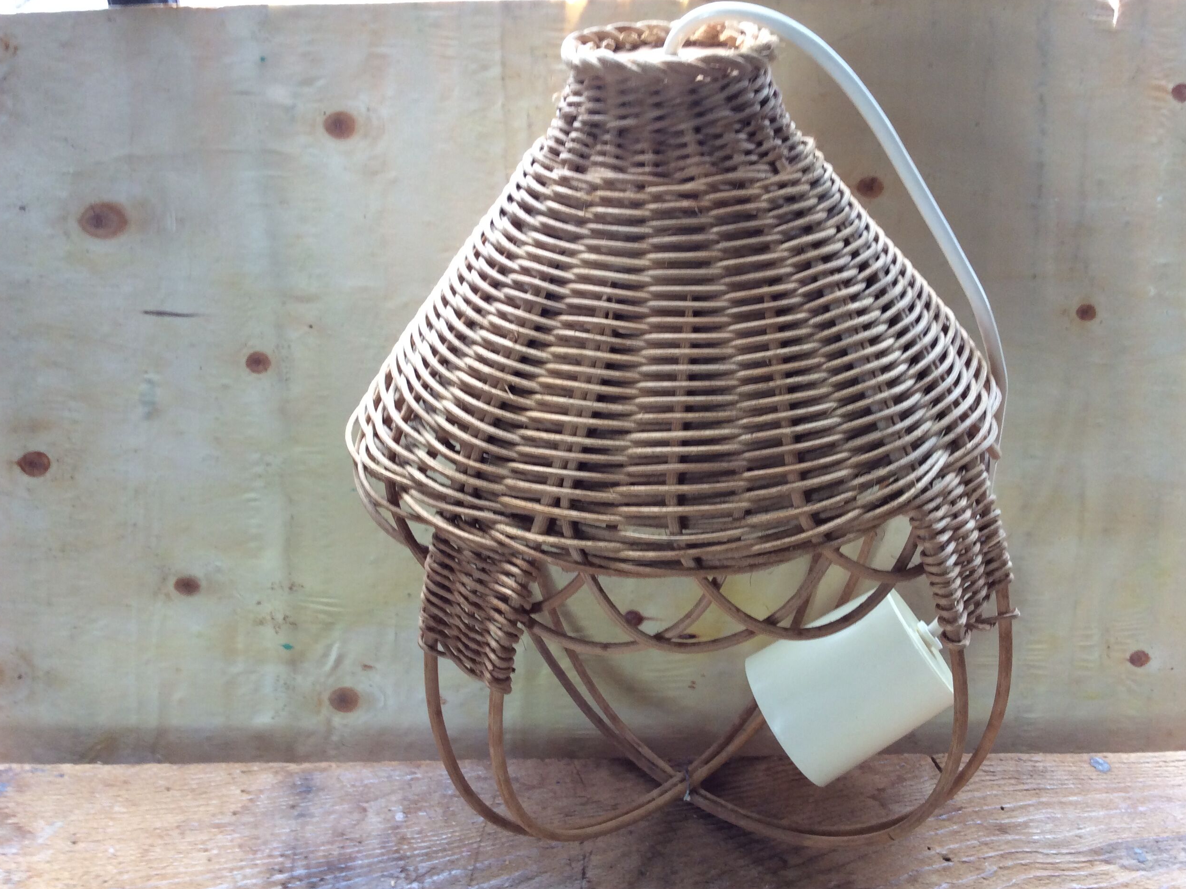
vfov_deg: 42.9
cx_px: 607
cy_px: 453
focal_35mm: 33
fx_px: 1131
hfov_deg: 55.4
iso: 50
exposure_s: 1/25
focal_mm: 3.3
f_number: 2.4
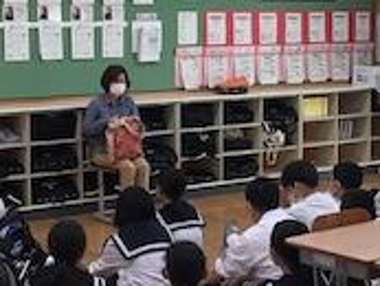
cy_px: 95
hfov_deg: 22.7
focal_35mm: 86
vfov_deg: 17.1
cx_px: 191
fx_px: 945
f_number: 2.4
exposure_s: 1/40
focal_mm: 3.3
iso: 32
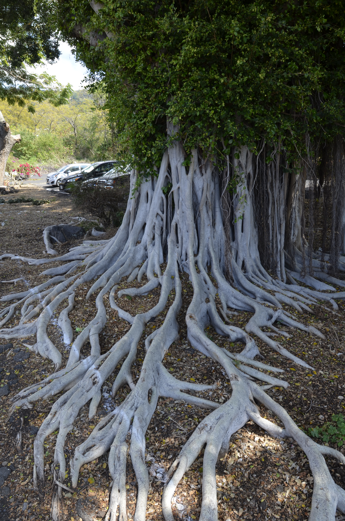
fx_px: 368
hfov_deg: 50.2
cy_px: 260
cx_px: 172
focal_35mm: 26
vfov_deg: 70.5
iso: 200
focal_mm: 17
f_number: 6.3
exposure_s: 1/160
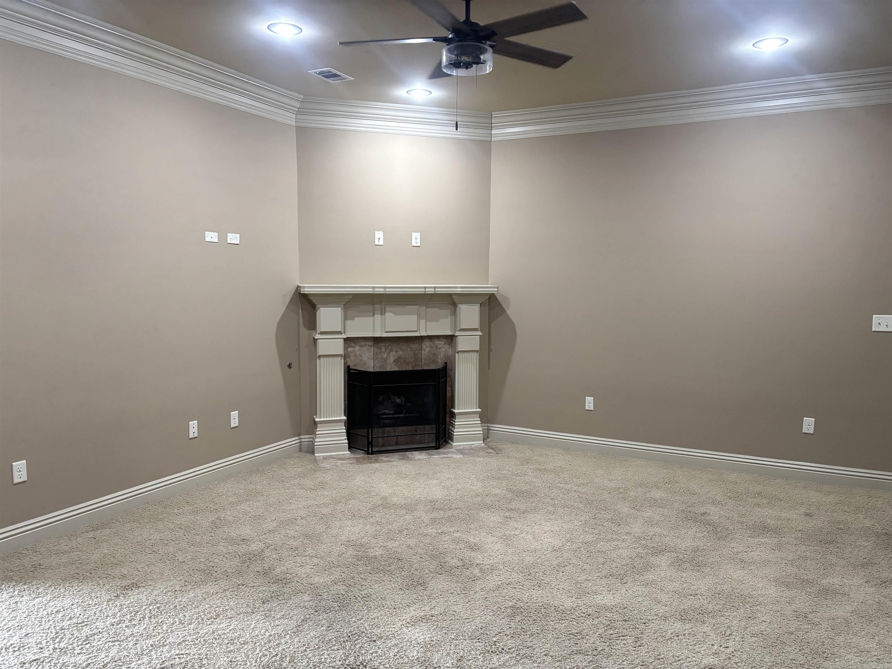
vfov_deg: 53.1
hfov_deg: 67.3
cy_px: 334
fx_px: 670
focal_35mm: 26
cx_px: 446
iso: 250
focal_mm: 5.96
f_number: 1.6
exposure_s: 1/60
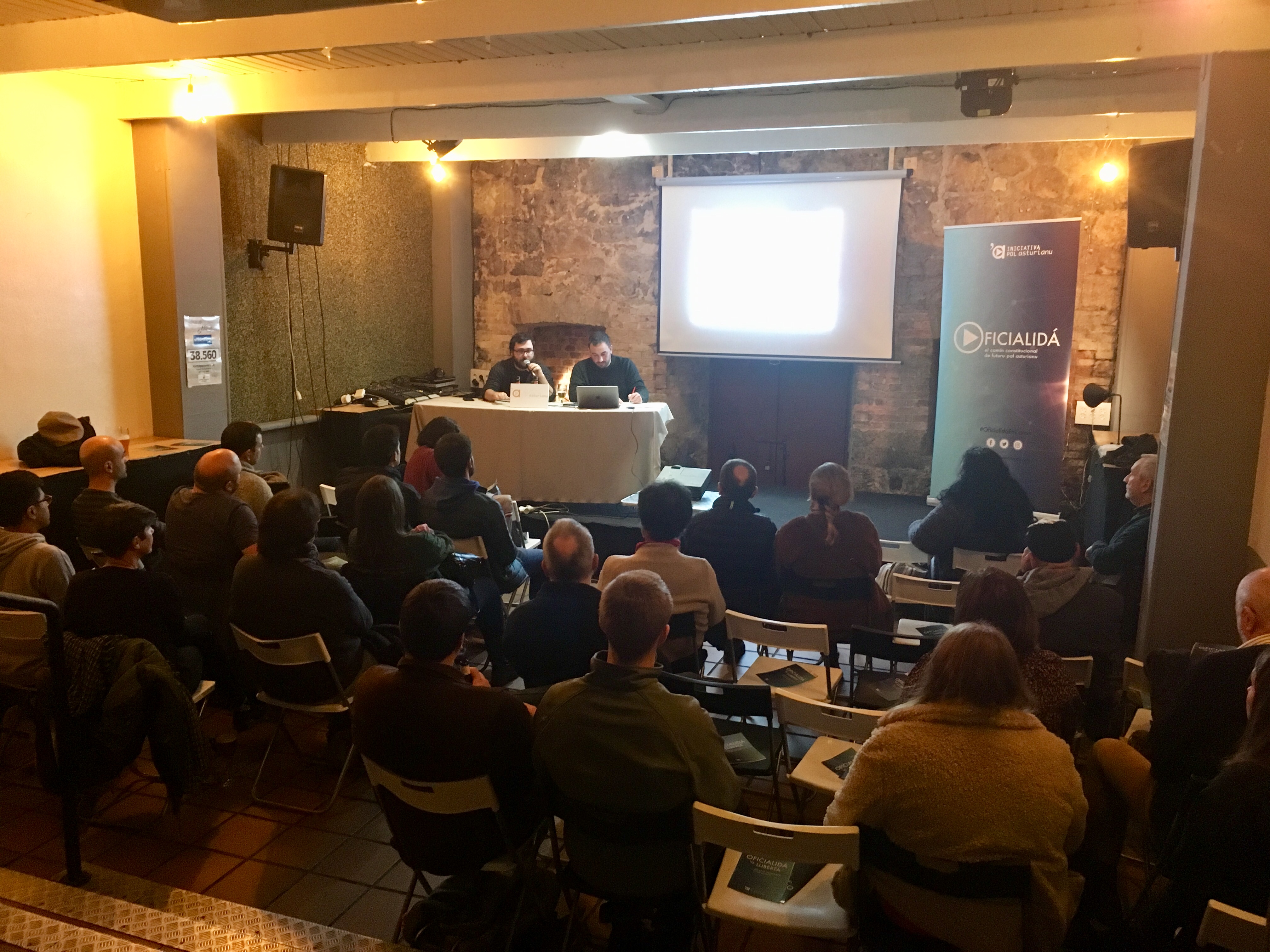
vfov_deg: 48.2
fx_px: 1064
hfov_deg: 61.7
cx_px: 635
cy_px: 476
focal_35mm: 29
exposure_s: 1/17
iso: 250
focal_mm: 4.15
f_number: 2.2
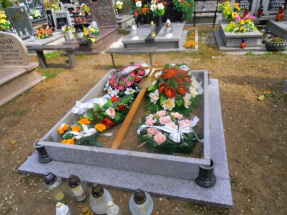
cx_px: 144
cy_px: 108
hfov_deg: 71.6
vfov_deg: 56.8
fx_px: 199
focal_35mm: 24
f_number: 3
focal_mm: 4.2
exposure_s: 1/640
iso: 80
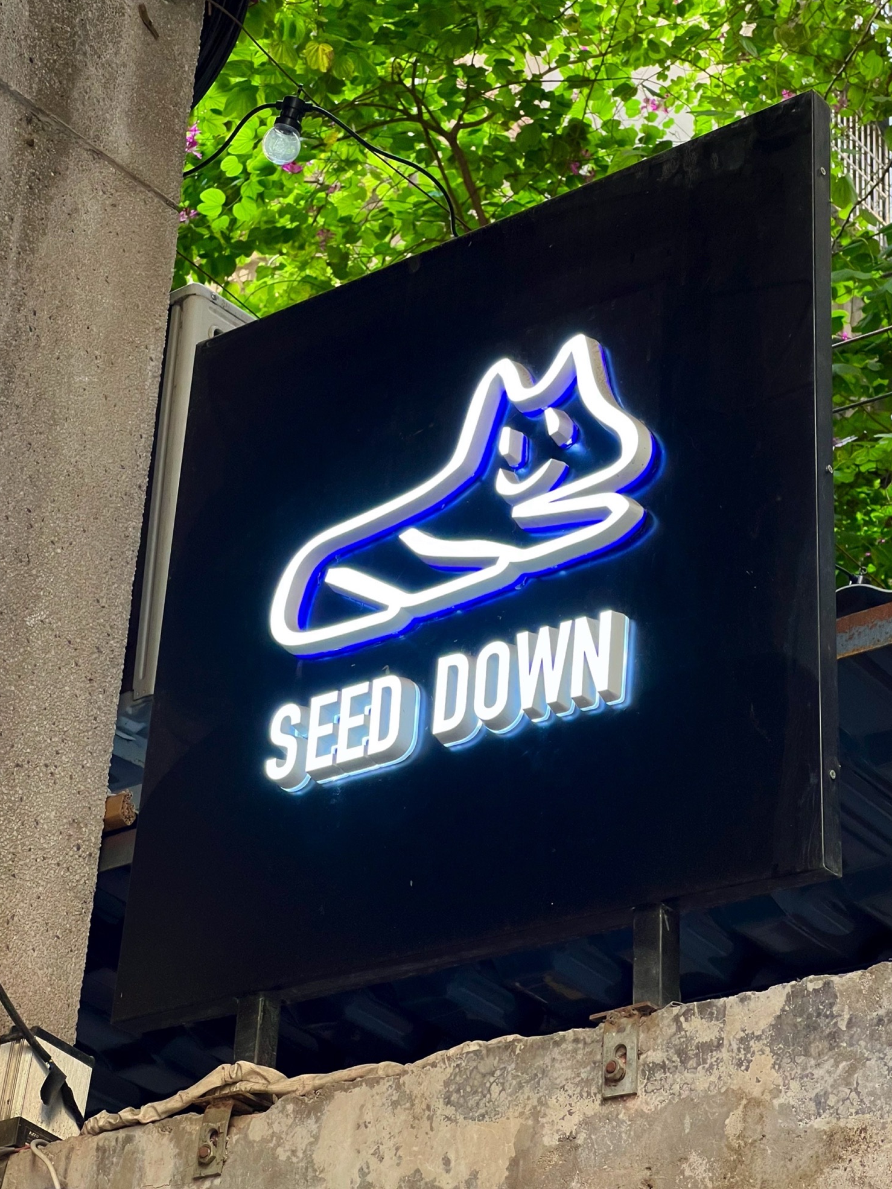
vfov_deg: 24.4
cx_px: 457
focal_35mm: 80
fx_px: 2749
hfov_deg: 18.4
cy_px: 591
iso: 100
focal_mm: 9
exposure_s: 1/99
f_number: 2.8
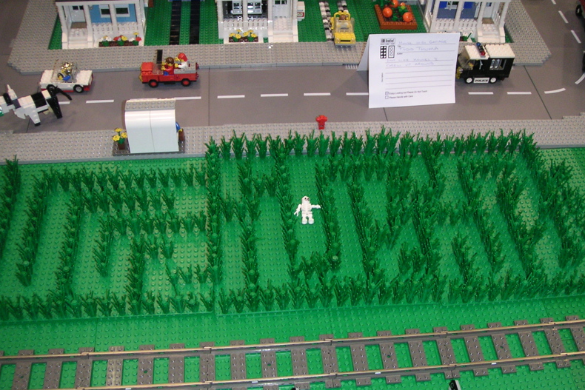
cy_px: 207
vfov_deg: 33.4
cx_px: 290
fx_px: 650
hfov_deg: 48.4
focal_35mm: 40
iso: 160
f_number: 2.8
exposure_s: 1/45
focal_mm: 6
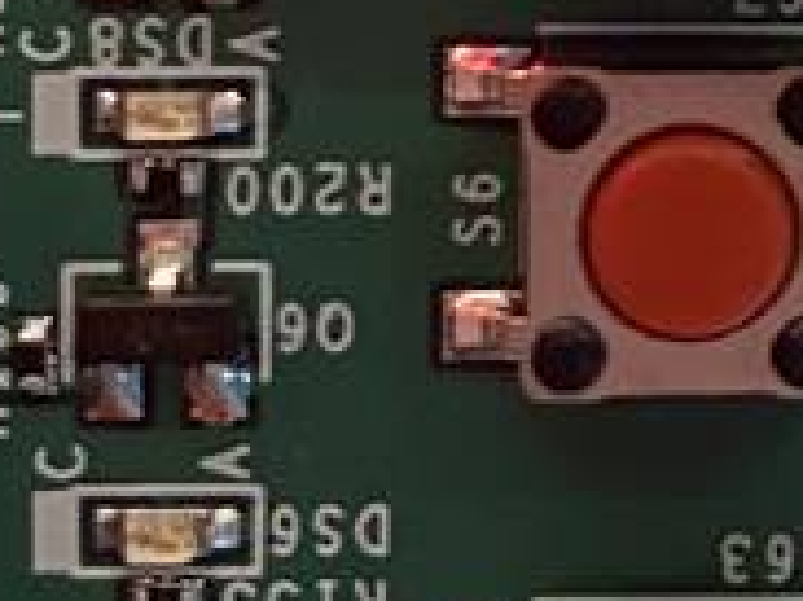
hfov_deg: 14.4
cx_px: 1207
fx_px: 2967
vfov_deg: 11.1
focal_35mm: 128
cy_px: -344
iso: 320
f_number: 1.8
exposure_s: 1/60
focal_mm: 4.25
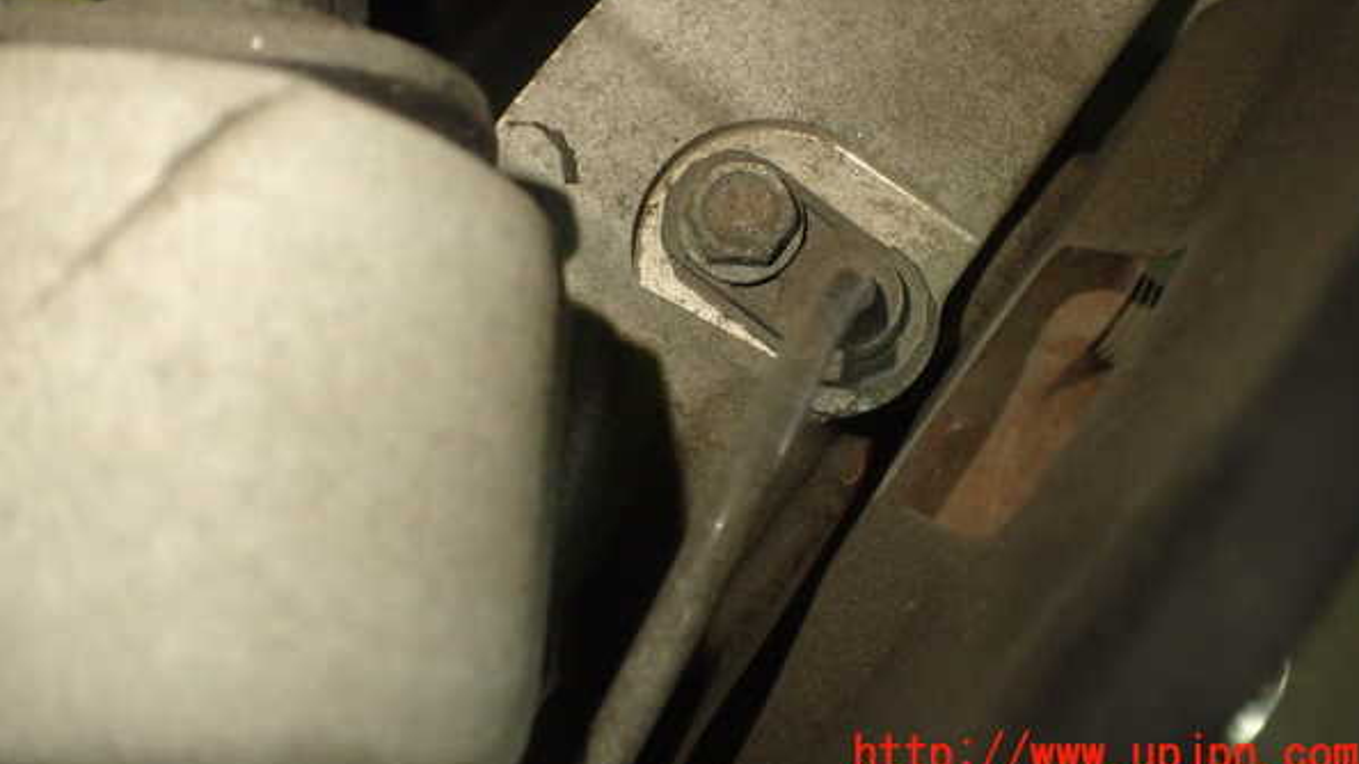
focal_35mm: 33
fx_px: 1189
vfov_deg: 35.4
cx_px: 684
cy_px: 270
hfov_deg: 59.5
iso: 400
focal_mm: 5.4
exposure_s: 1/125
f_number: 2.3
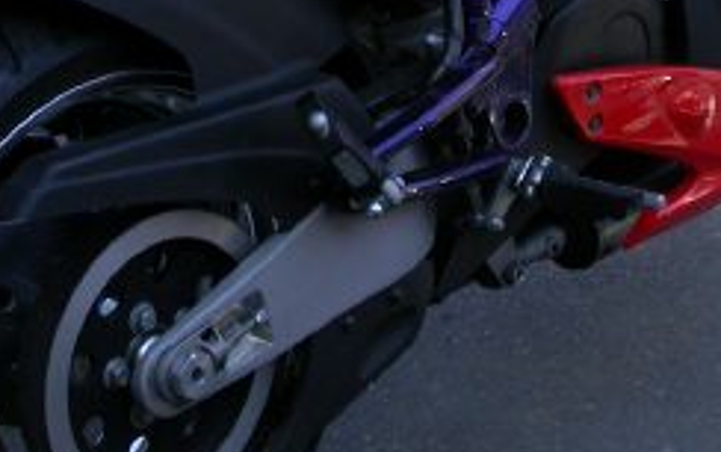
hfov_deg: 15.8
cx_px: 272
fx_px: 2596
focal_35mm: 132
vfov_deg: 9.8
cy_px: -59
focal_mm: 7.85
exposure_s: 1/125
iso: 100
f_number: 4.7
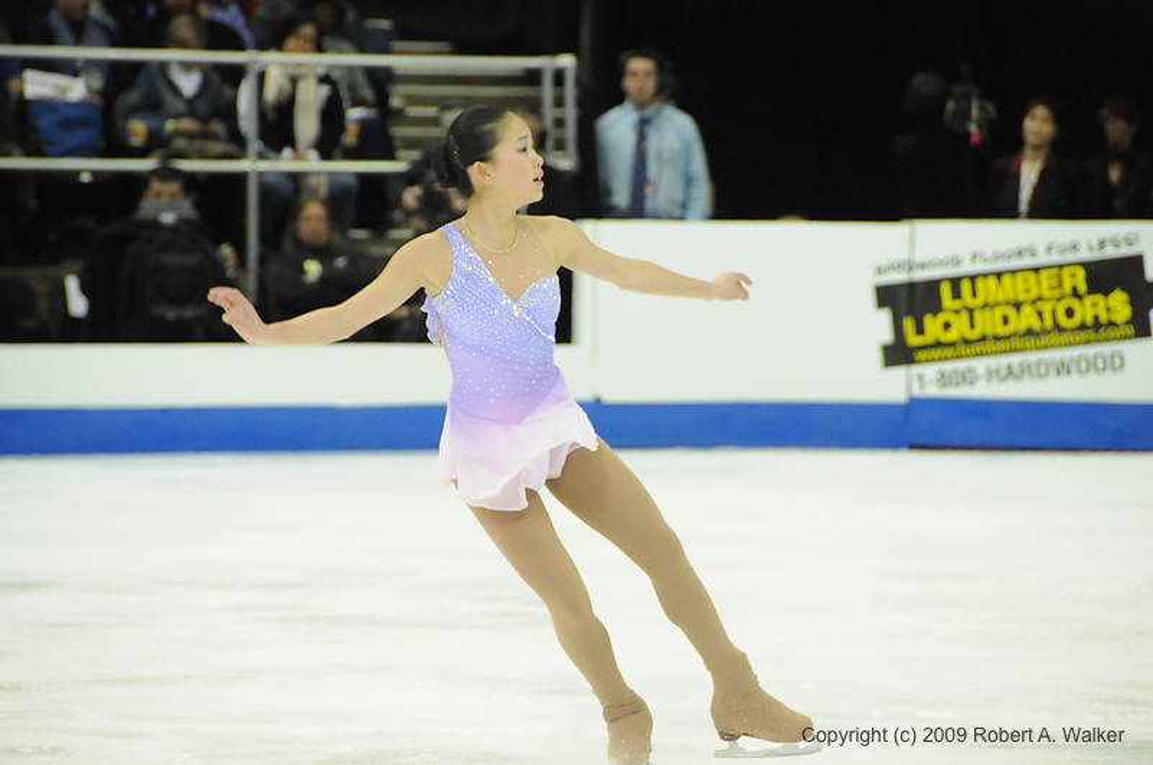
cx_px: 576
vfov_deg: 4.6
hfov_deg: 6.9
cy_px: 382
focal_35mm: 300
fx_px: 9595
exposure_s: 1/500
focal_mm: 200
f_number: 5.6
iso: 3200
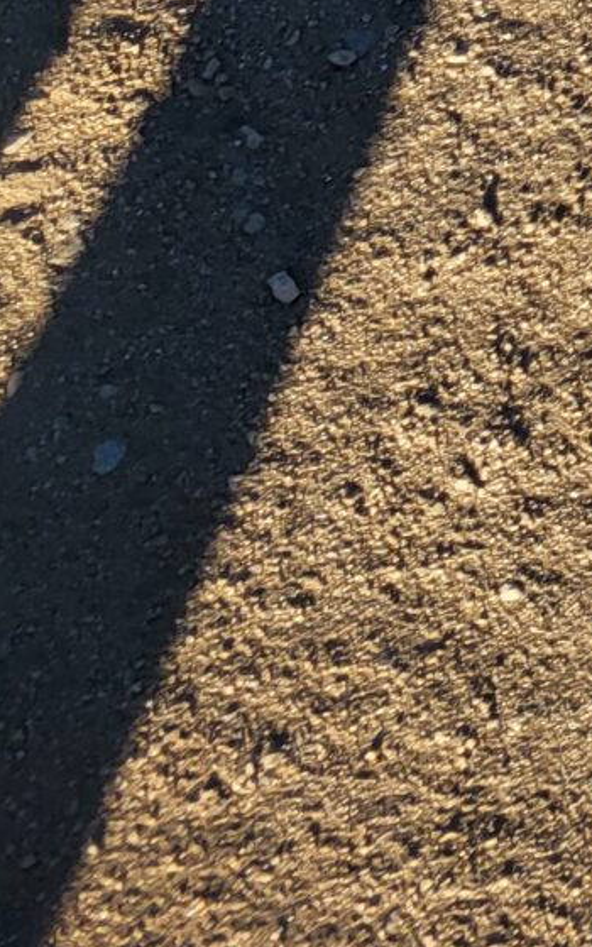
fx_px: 3253
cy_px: -1191
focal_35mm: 126
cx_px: 1619
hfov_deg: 8.9
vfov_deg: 13.2
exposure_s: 1/1245
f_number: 1.8
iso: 40
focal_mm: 5.4
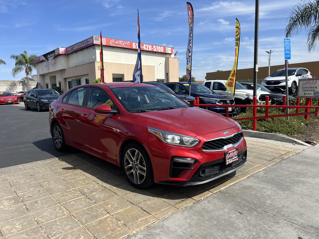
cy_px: 120
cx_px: 160
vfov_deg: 53.1
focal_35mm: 26
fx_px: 240
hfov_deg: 67.3
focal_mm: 5.7
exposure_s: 1/3968
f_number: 1.5
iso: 50
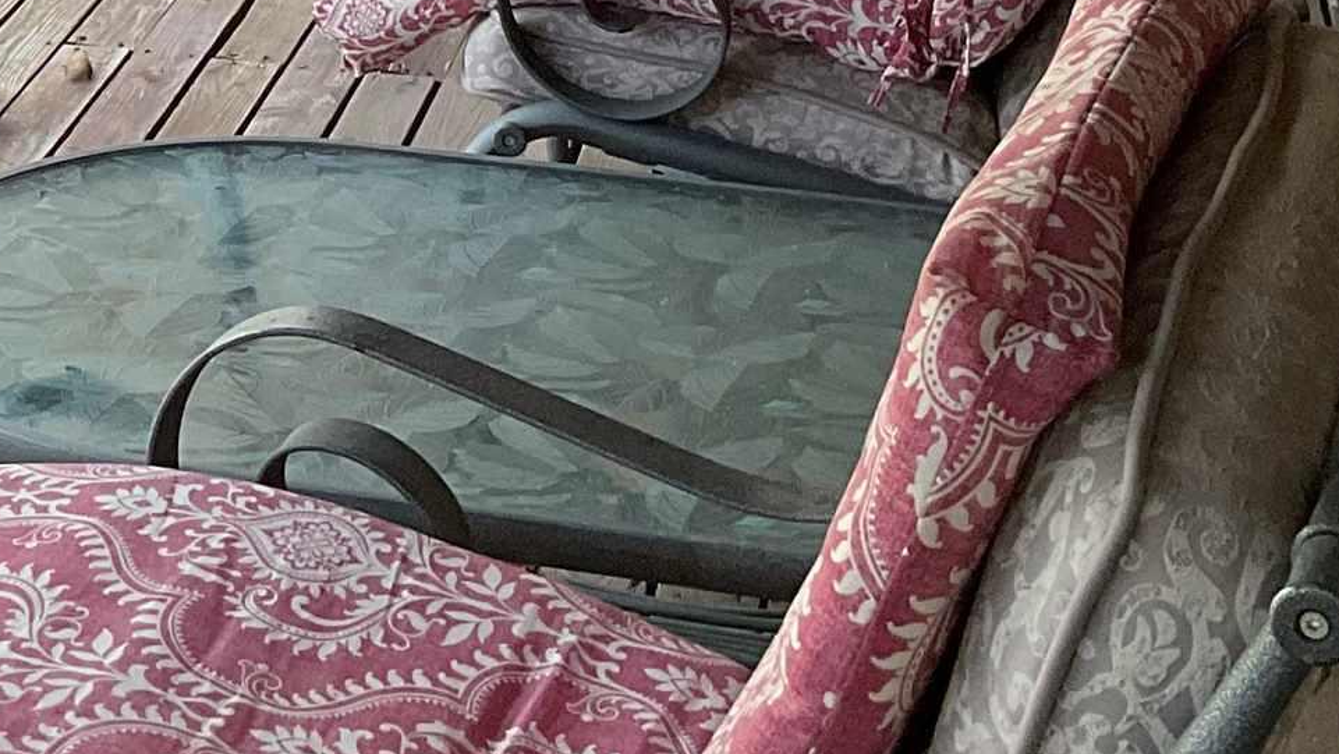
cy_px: -580
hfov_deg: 20.8
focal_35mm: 101
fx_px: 3587
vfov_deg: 11.2
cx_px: 178
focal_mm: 3
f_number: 1.8
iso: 50
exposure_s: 1/60
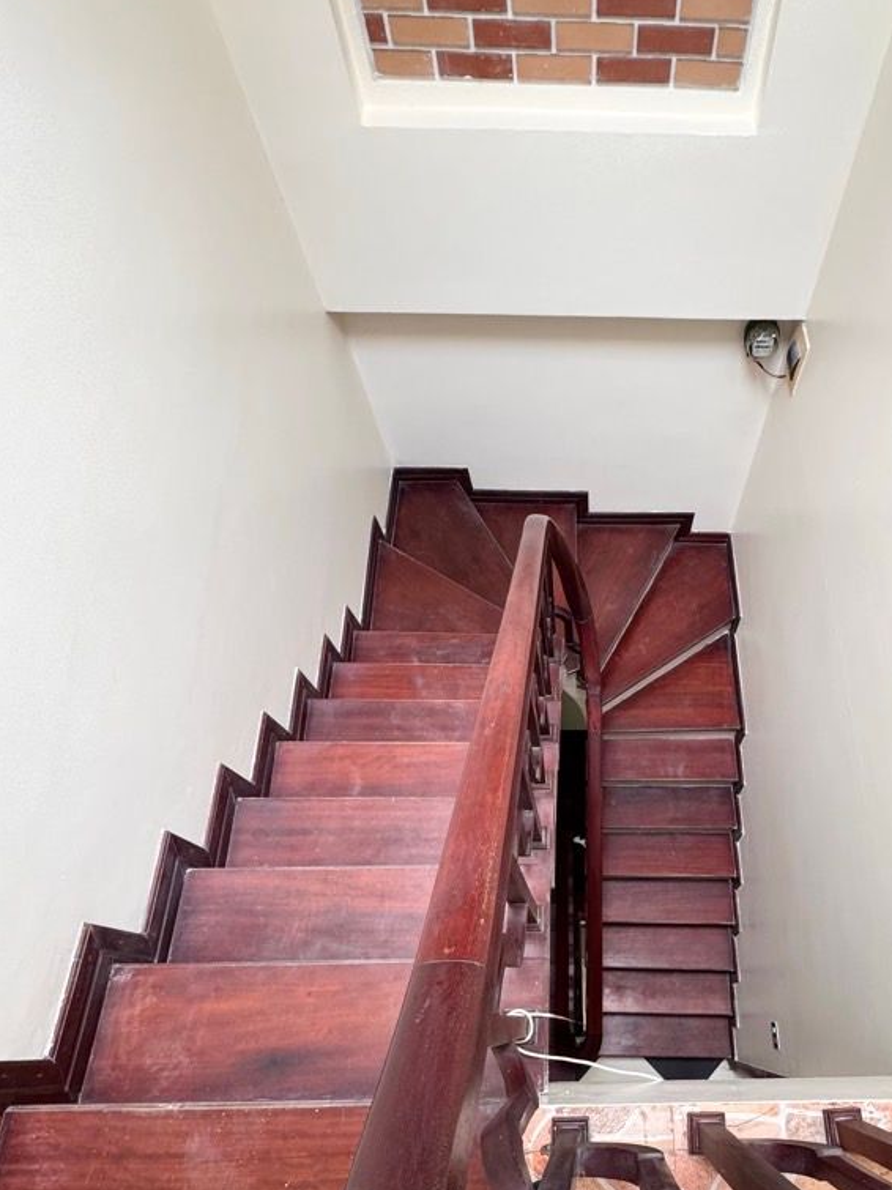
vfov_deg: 83.1
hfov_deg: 66.7
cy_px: 742
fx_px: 653
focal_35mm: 19
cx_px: 600
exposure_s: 1/50
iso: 200
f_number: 2.2
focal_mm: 2.22
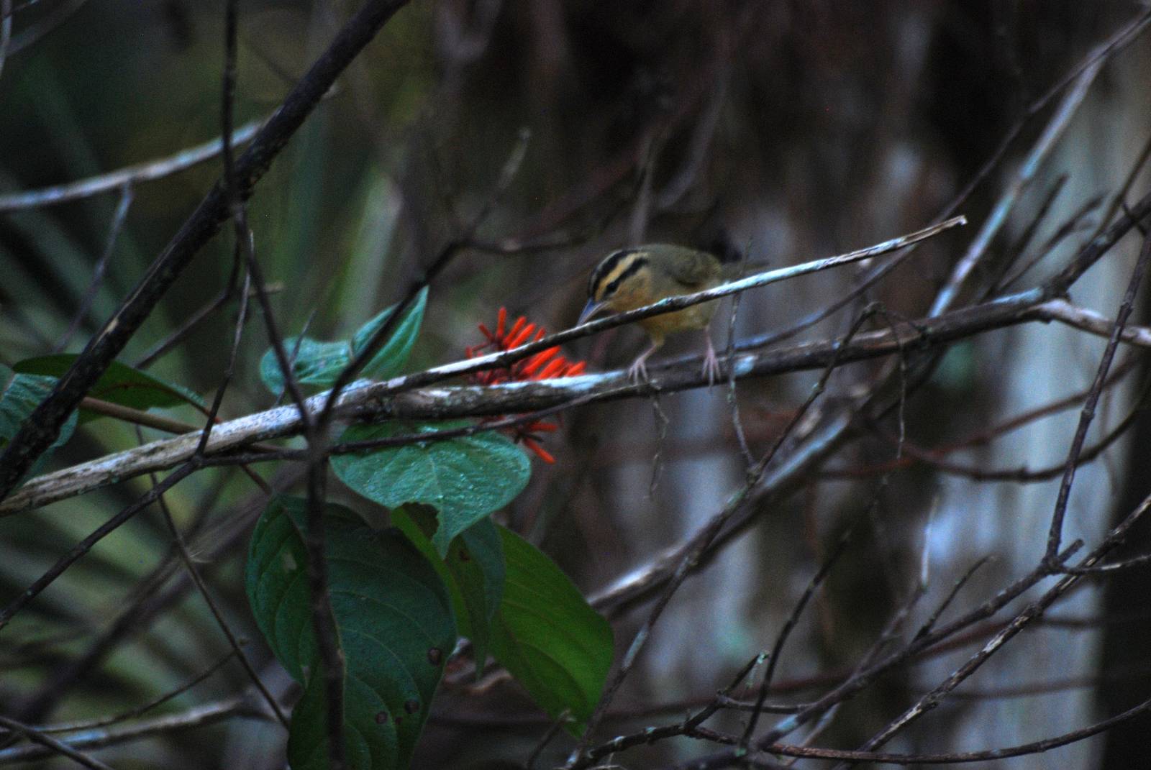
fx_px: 14404
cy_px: 385
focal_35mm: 450
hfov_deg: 4.6
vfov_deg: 3.1
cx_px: 576
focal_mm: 300
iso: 400
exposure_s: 1/160
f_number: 5.6
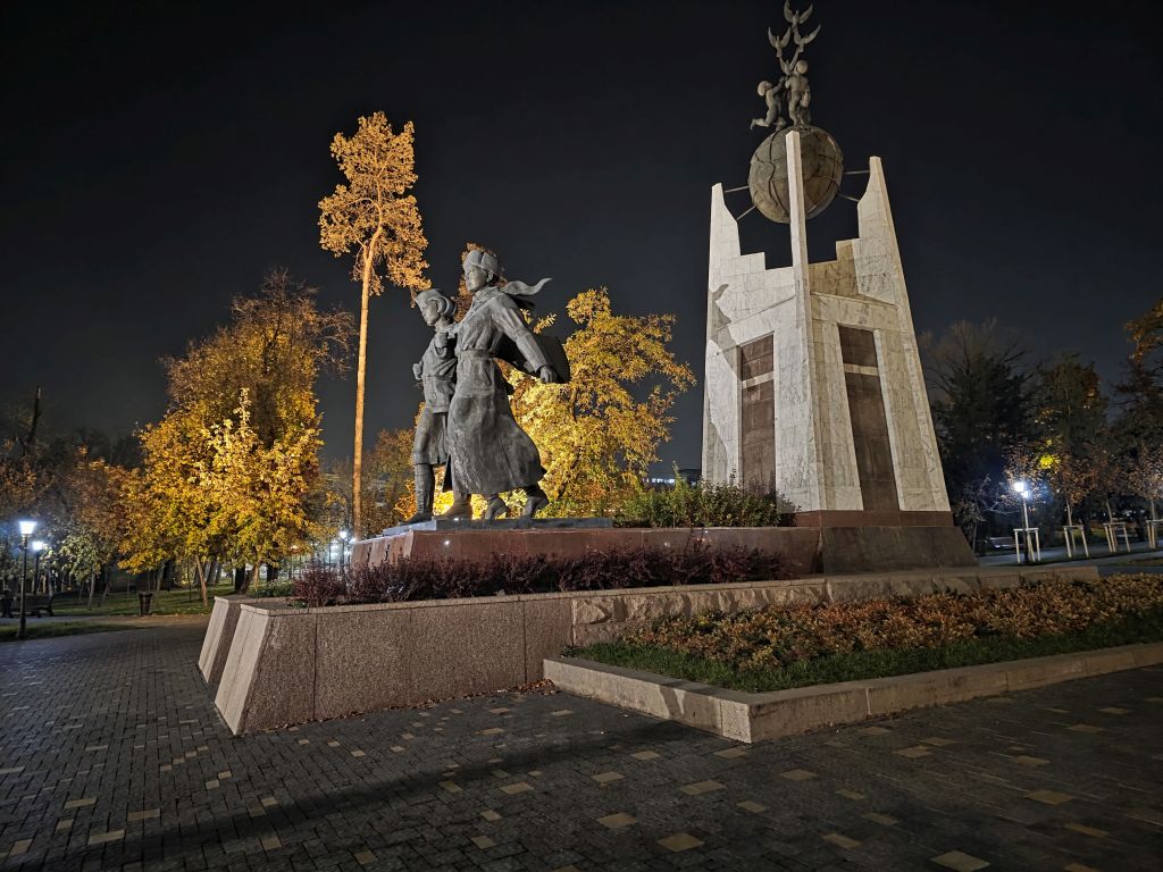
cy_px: 436
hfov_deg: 73.9
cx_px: 582
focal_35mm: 23
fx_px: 773
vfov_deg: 58.9
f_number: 1.7
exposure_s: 1/20
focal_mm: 6.3
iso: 1600
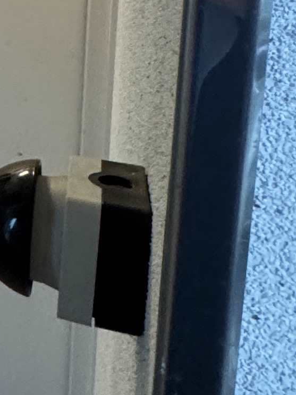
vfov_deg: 23.8
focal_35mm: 76
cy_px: -54
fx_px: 867
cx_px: -438
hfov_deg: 13.5
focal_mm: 2.22
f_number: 2.2
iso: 400
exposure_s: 1/50
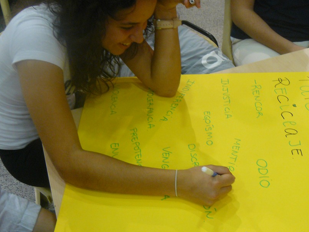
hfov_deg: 41.1
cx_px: 178
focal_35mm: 46
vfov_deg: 31.5
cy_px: 98
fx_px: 411
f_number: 3.2
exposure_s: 1/15
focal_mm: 6
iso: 200
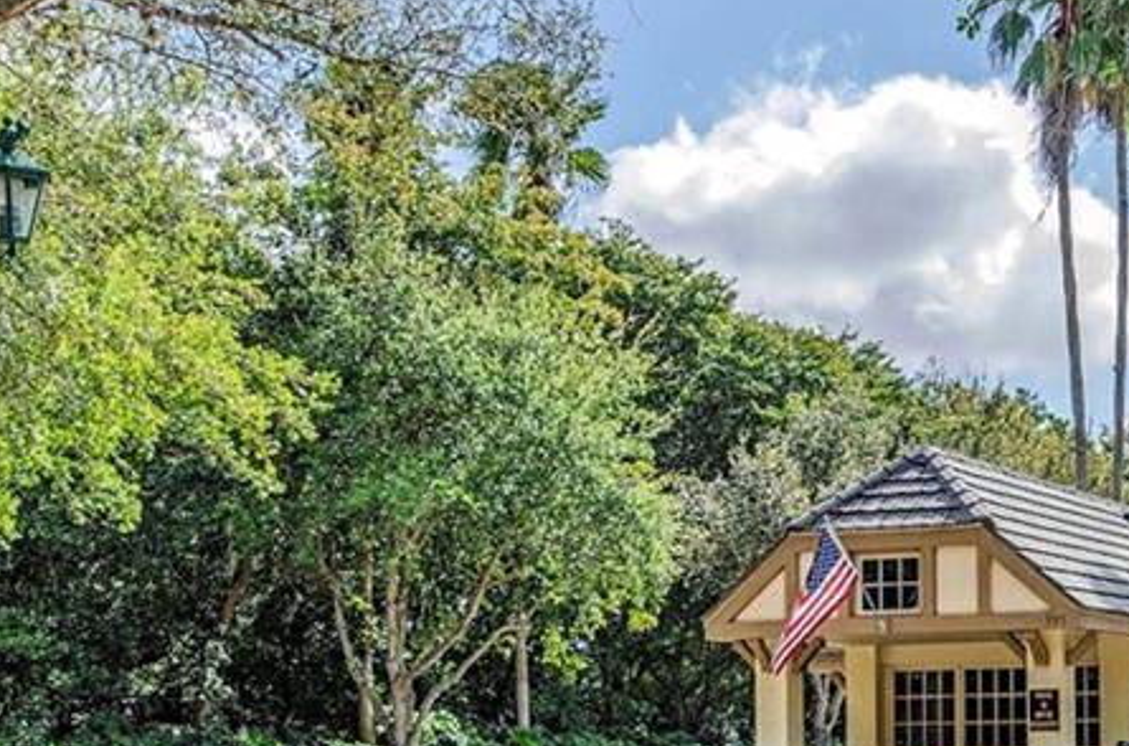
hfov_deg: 28.3
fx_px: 2158
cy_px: 747
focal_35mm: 69
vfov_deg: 19.1
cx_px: 1005
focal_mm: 20
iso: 125
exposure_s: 1/200
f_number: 9
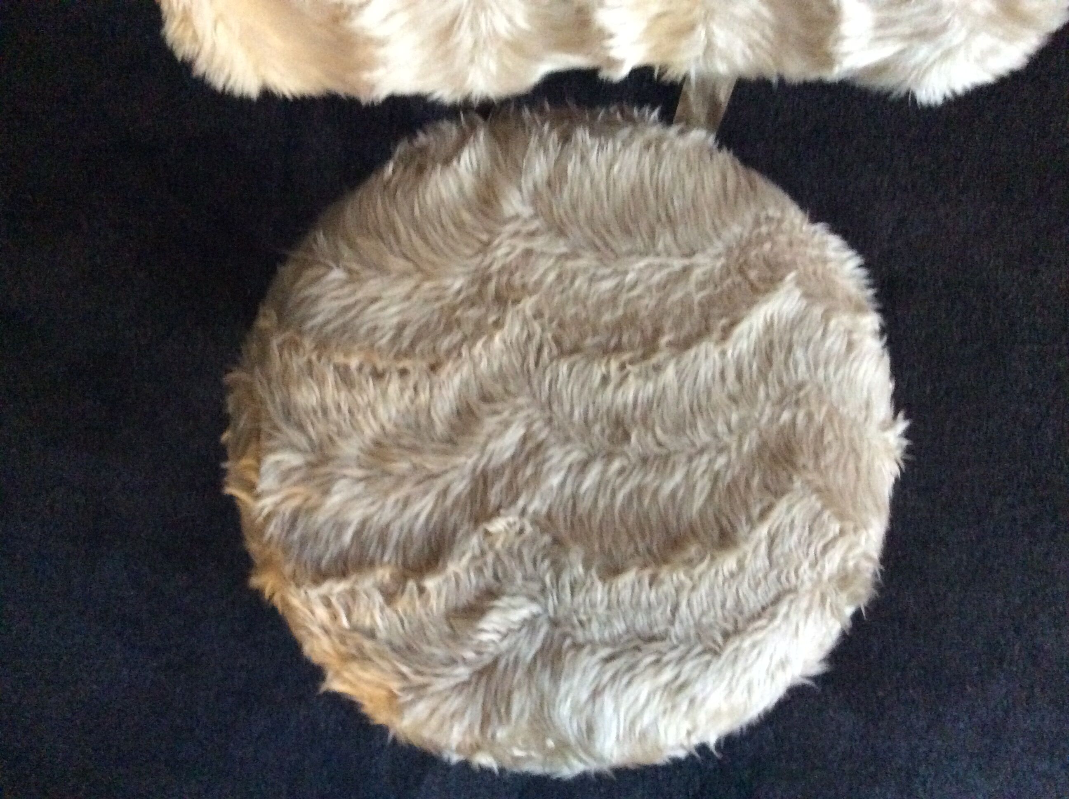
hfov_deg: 56.9
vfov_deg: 44.1
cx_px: 534
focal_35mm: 32
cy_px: 400
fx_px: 987
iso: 500
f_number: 2.4
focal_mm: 3.3
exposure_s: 1/17
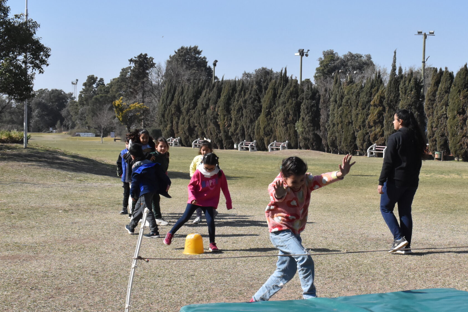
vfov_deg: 20.6
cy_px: 221
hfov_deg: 30.2
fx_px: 855
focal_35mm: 66
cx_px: 341
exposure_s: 1/2500
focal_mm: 29
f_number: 11
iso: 2000
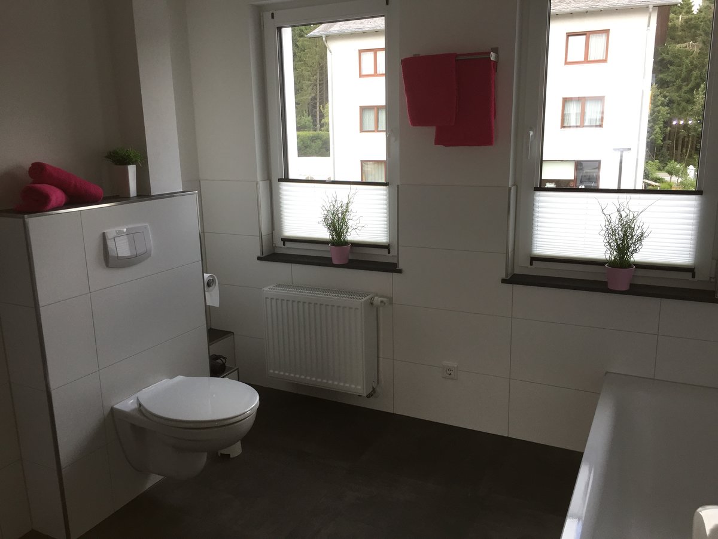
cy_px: 270
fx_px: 602
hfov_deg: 61.7
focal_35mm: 29
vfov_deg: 48.2
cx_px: 359
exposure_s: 1/120
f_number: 2.2
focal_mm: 4.15
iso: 50
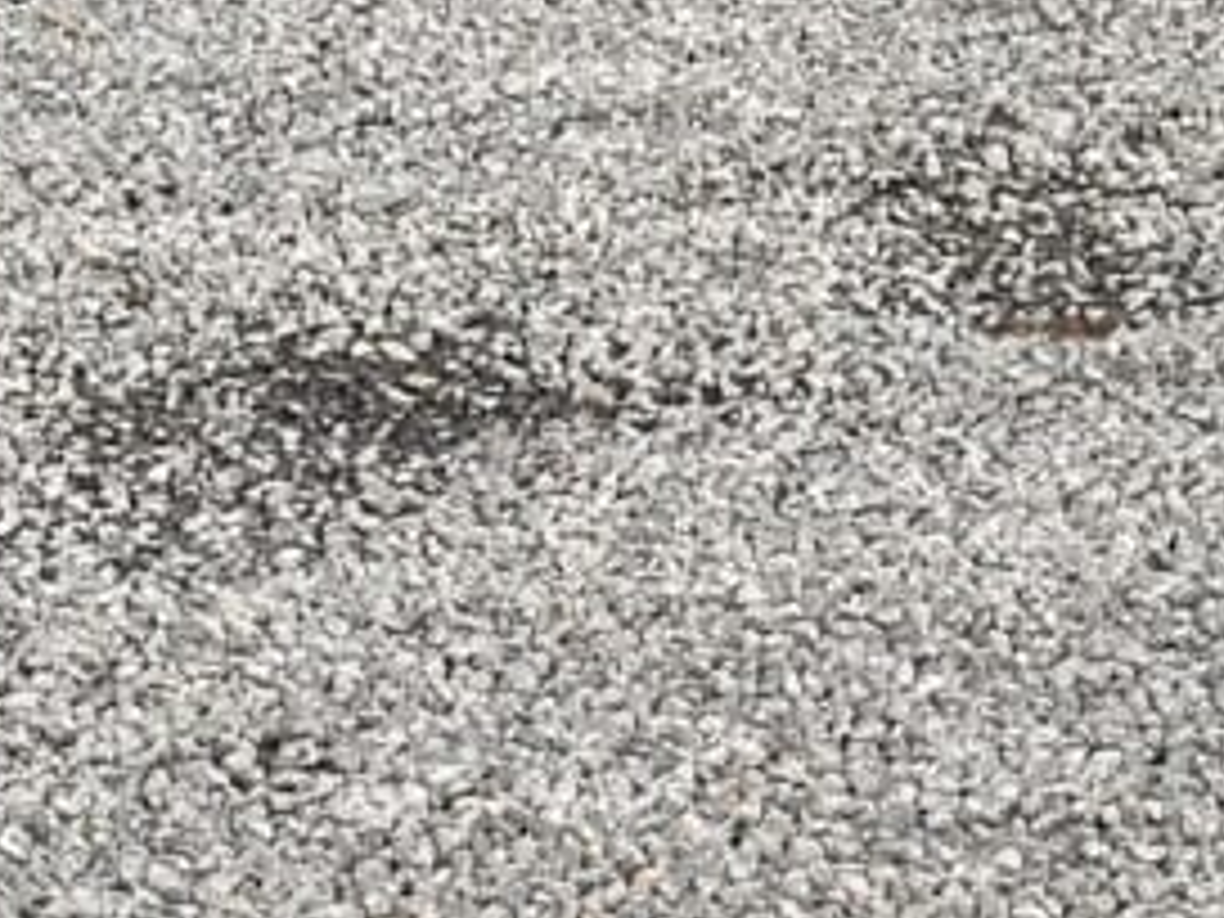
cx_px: -490
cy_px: 1325
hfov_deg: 12.0
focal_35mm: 159
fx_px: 5622
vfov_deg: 9.1
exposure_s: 1/584
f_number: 1.78
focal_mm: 6.86
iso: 64
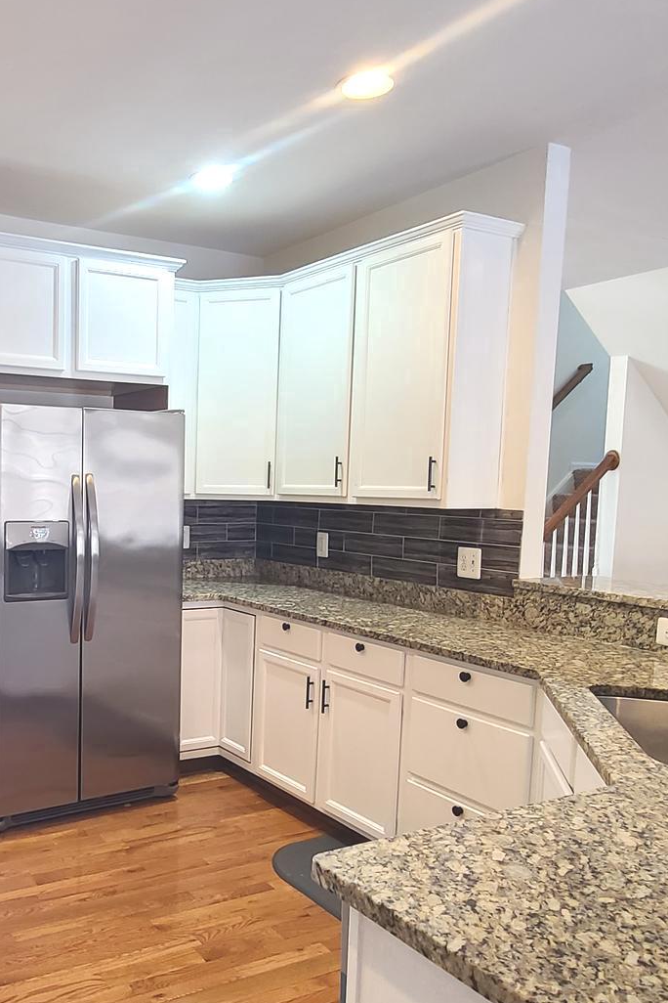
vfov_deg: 67.2
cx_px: 107
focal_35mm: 27
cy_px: 556
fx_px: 751
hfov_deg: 44.9
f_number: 2.2
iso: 250
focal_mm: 2.2
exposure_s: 1/60
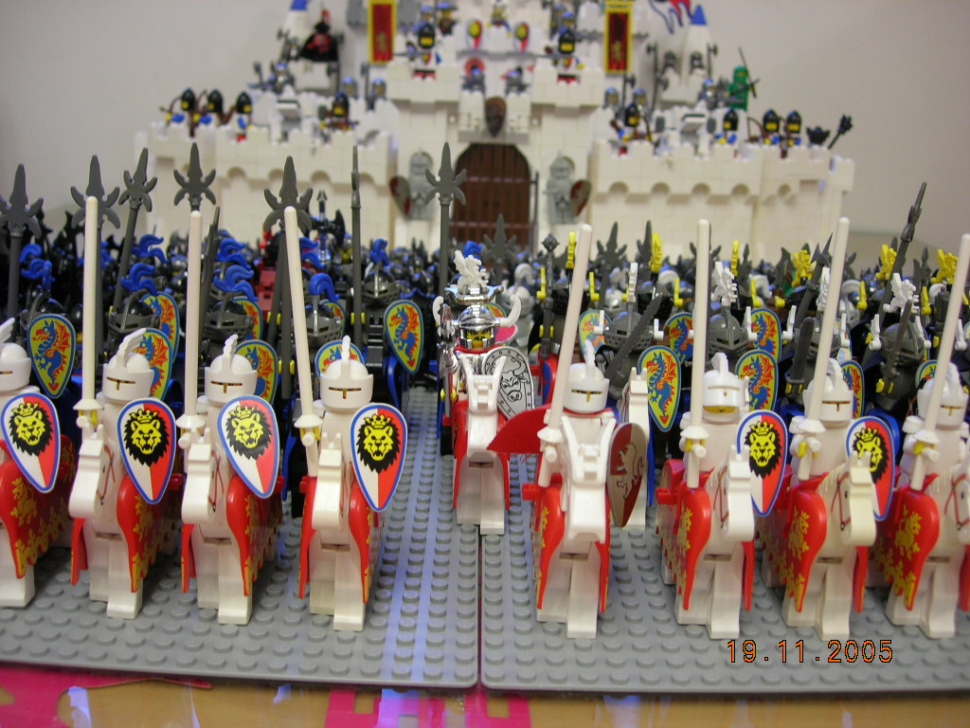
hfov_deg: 49.0
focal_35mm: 38
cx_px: 485
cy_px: 364
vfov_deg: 37.7
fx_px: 1065
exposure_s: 1/5
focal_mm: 7.8
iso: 64
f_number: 2.8
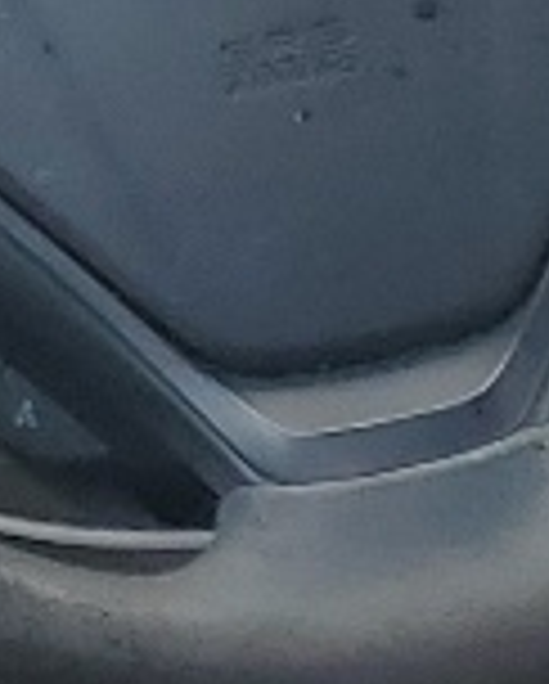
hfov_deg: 5.4
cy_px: 1458
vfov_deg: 6.9
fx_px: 5412
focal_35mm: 267
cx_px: 1827
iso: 50
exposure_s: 1/417
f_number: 1.5
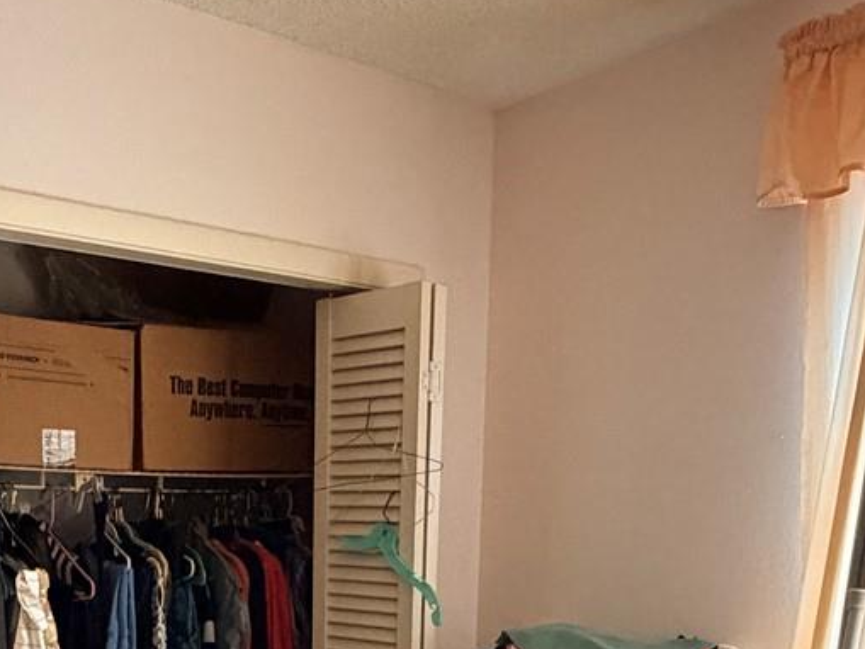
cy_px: 751
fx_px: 1100
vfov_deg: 29.0
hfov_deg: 42.7
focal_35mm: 44
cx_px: 335
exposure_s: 1/60
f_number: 2.2
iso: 800
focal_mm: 2.22
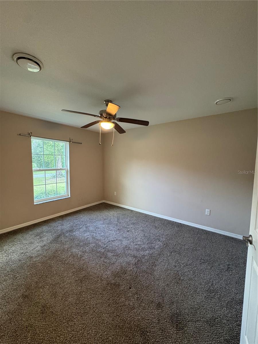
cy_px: 172
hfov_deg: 85.7
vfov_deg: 102.1
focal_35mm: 14
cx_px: 129
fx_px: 139
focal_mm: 2.22
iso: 500
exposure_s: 1/60
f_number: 2.2
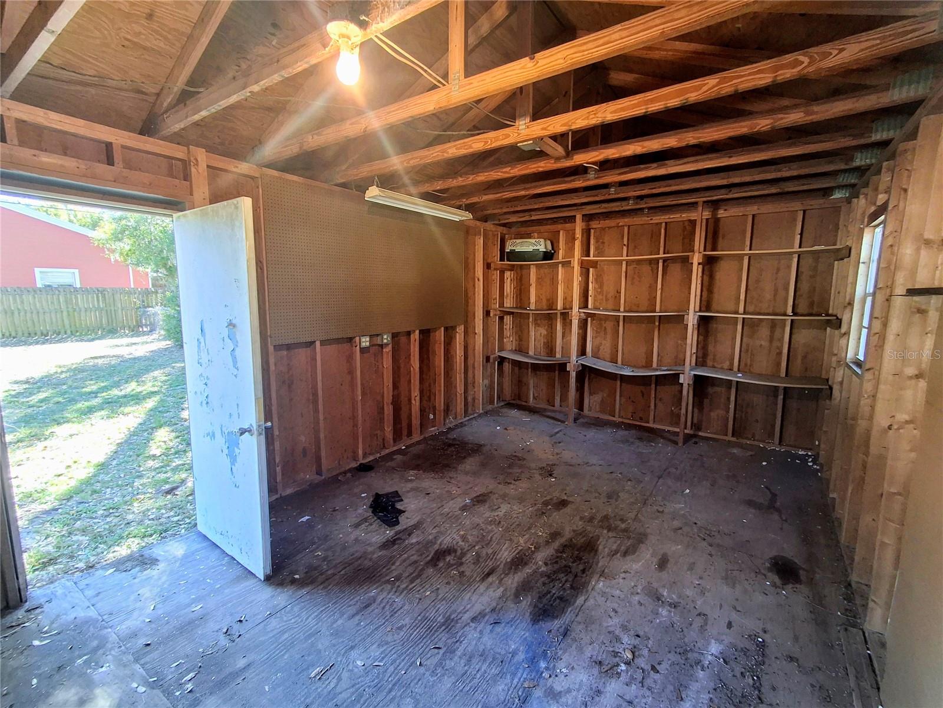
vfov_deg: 78.1
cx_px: 472
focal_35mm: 16
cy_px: 354
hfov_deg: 94.5
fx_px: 436
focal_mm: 1.64
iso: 80
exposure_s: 1/40
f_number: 2.2
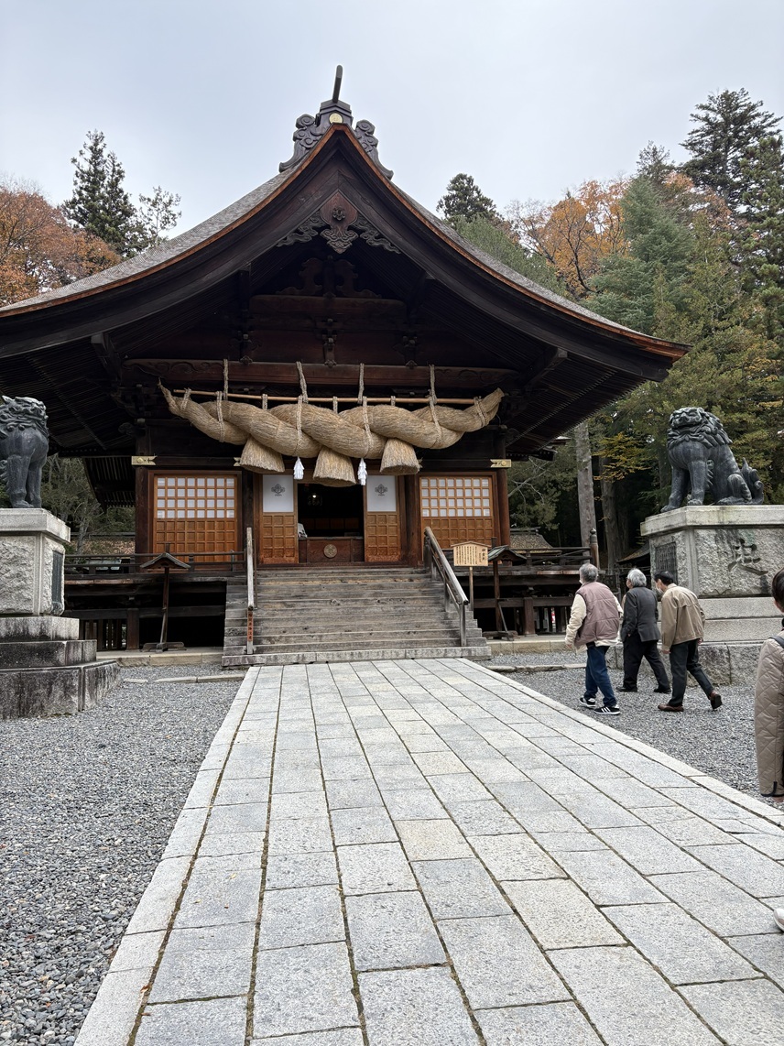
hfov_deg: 53.0
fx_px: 785
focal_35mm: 26
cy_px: 523
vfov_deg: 67.3
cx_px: 392
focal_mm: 5.96
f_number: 1.6
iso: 50
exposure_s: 1/561
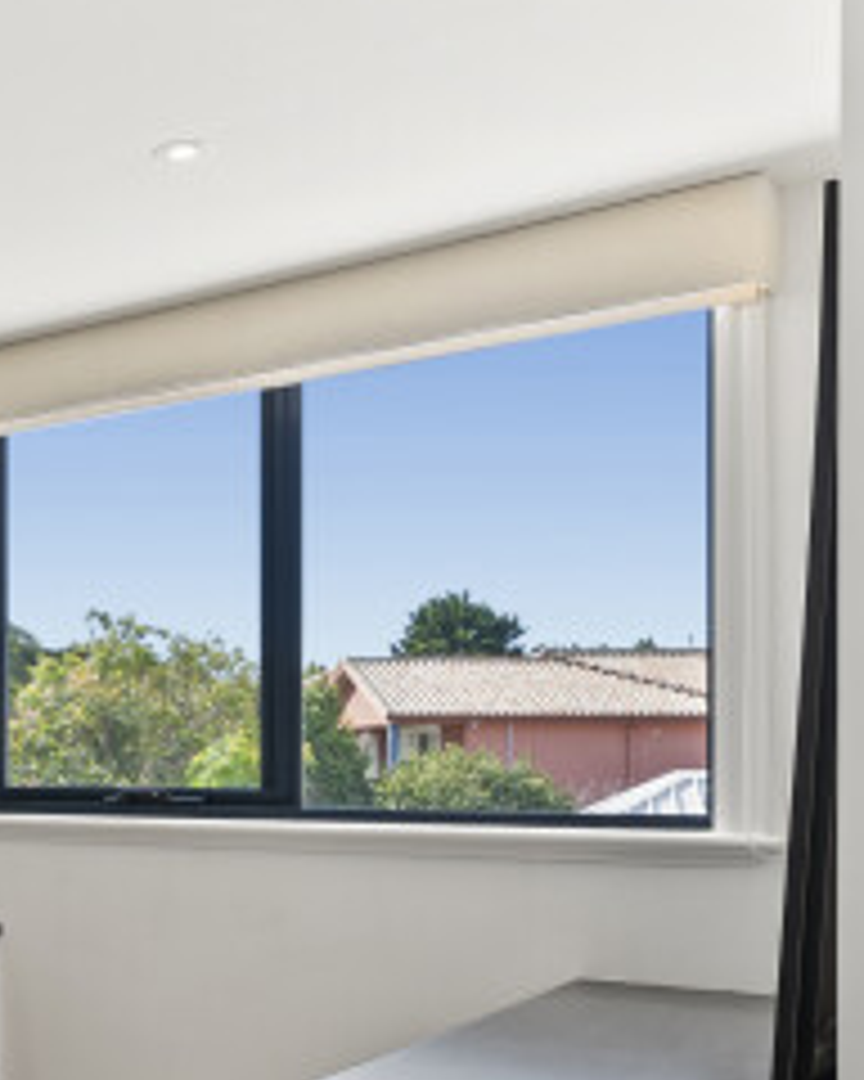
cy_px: 774
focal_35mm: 47
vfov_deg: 38.8
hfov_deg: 25.9
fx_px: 1502
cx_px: -346
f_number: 7.1
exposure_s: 1/13
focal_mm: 15
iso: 400
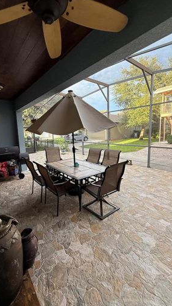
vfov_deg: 99.4
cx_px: 74
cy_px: 148
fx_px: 130
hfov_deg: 66.7
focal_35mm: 16
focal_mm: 2.22
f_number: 2.2
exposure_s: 1/99
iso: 80
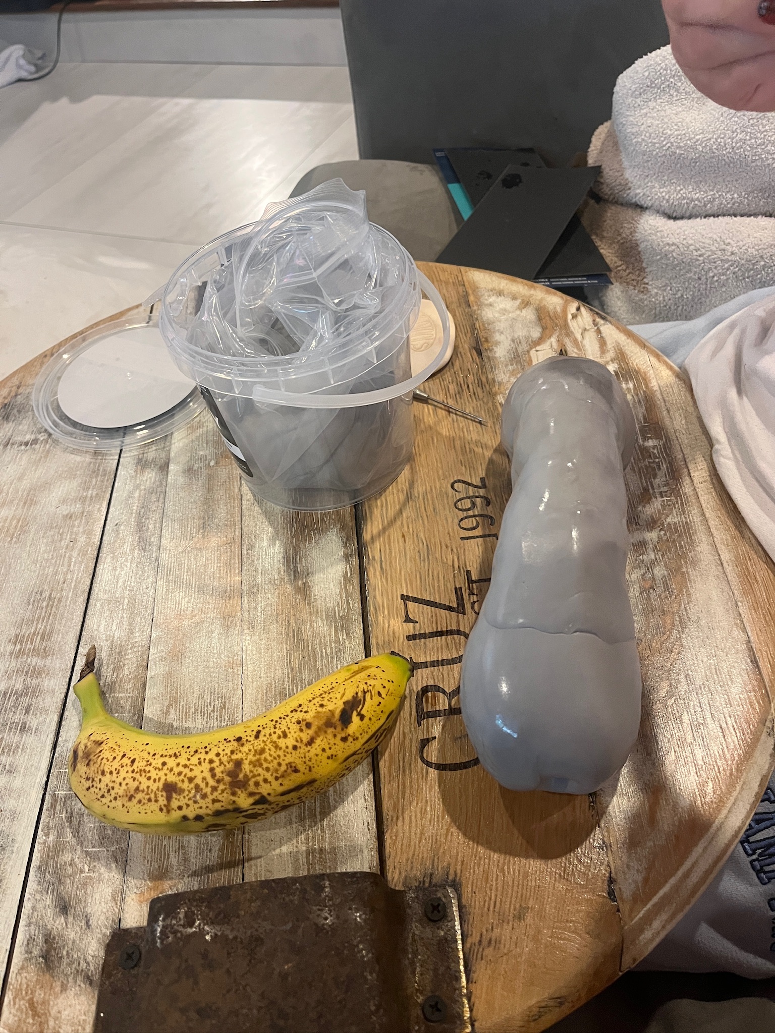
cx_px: 388
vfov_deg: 67.3
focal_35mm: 26
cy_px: 516
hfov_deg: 53.1
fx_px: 776
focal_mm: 5.1
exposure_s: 1/40
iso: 500
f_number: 1.6
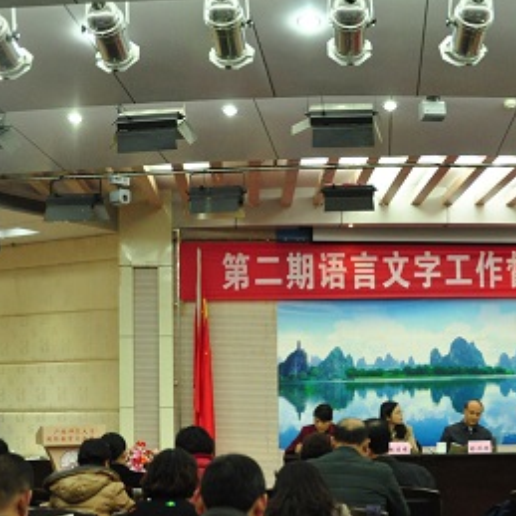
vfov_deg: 27.4
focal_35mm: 62
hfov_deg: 27.4
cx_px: 369
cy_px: 373
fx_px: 1045
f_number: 3.8
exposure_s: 1/30
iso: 900
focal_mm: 21
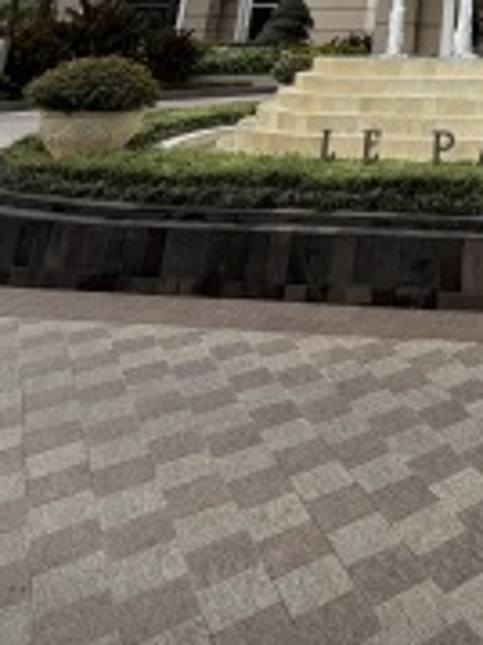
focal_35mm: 36
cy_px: -166
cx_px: 571
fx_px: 671
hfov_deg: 32.9
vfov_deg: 36.5
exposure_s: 1/770
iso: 25
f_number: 2.2
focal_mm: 2.22
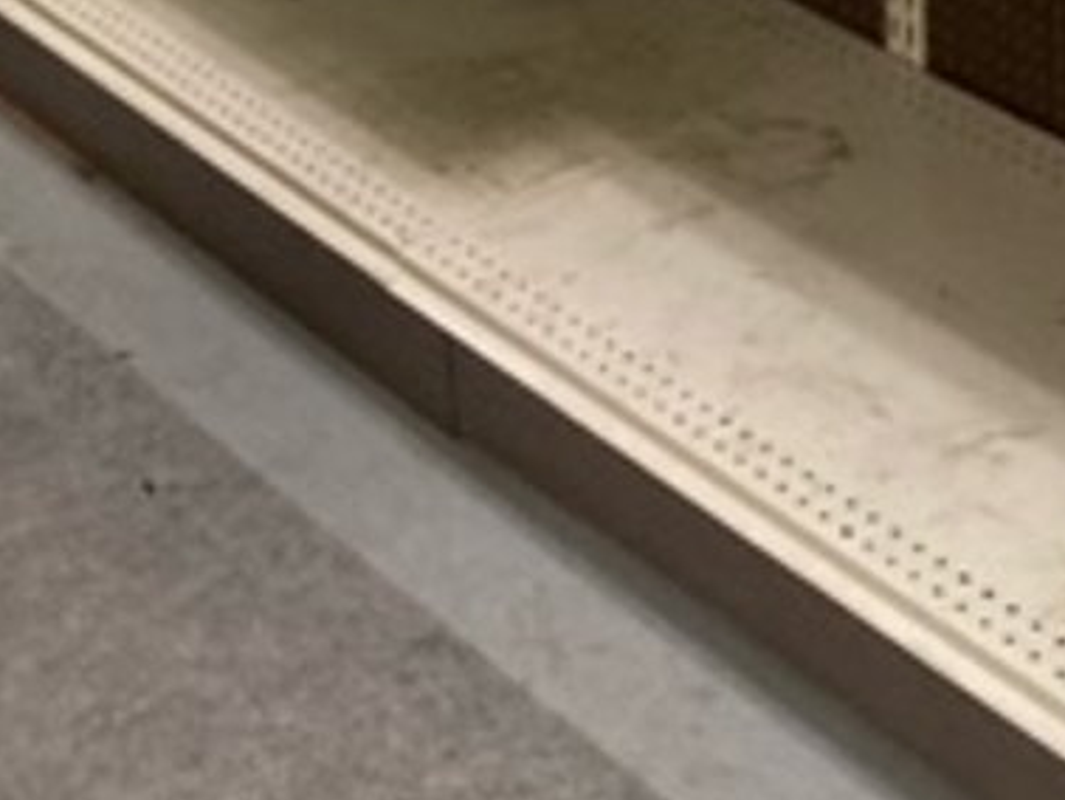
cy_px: -689
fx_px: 3448
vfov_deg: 12.1
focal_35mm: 112
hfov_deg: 17.4
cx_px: 838
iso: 320
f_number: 1.8
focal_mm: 3.99
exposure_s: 1/40
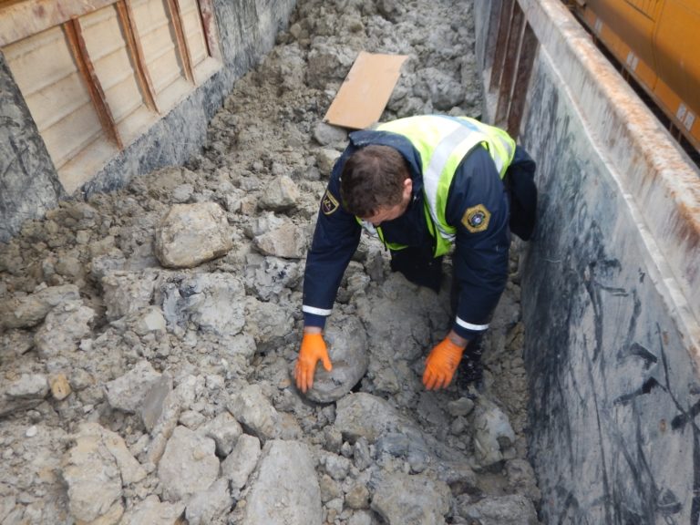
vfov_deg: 56.8
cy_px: 262
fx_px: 485
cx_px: 350
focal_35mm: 24
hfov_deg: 71.6
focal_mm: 4.3
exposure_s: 1/125
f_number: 2.8
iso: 125
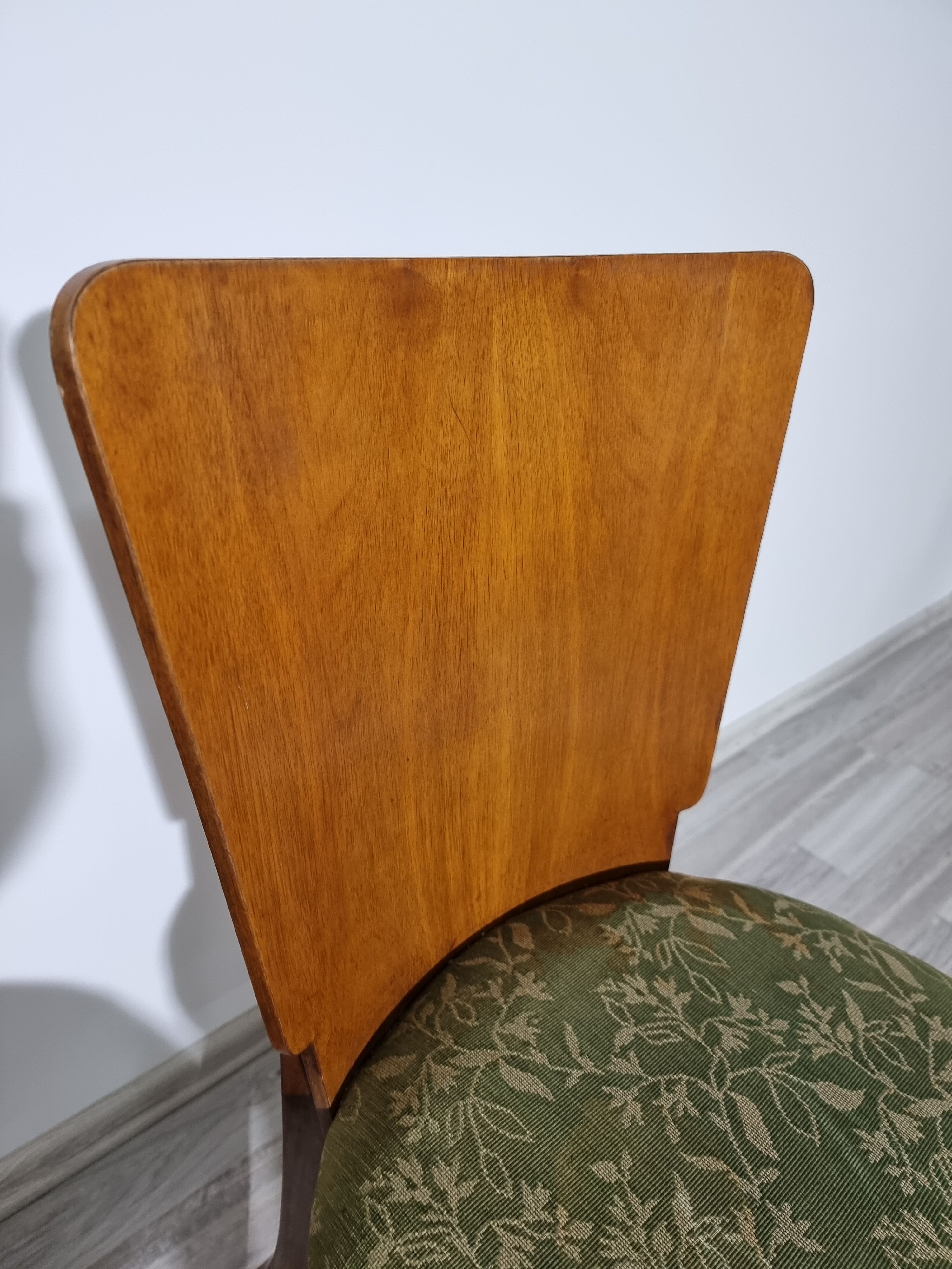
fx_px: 880
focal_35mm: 24
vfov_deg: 71.6
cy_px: 634
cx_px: 476
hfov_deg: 56.8
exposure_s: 1/50
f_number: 1.8
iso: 250
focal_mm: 6.7
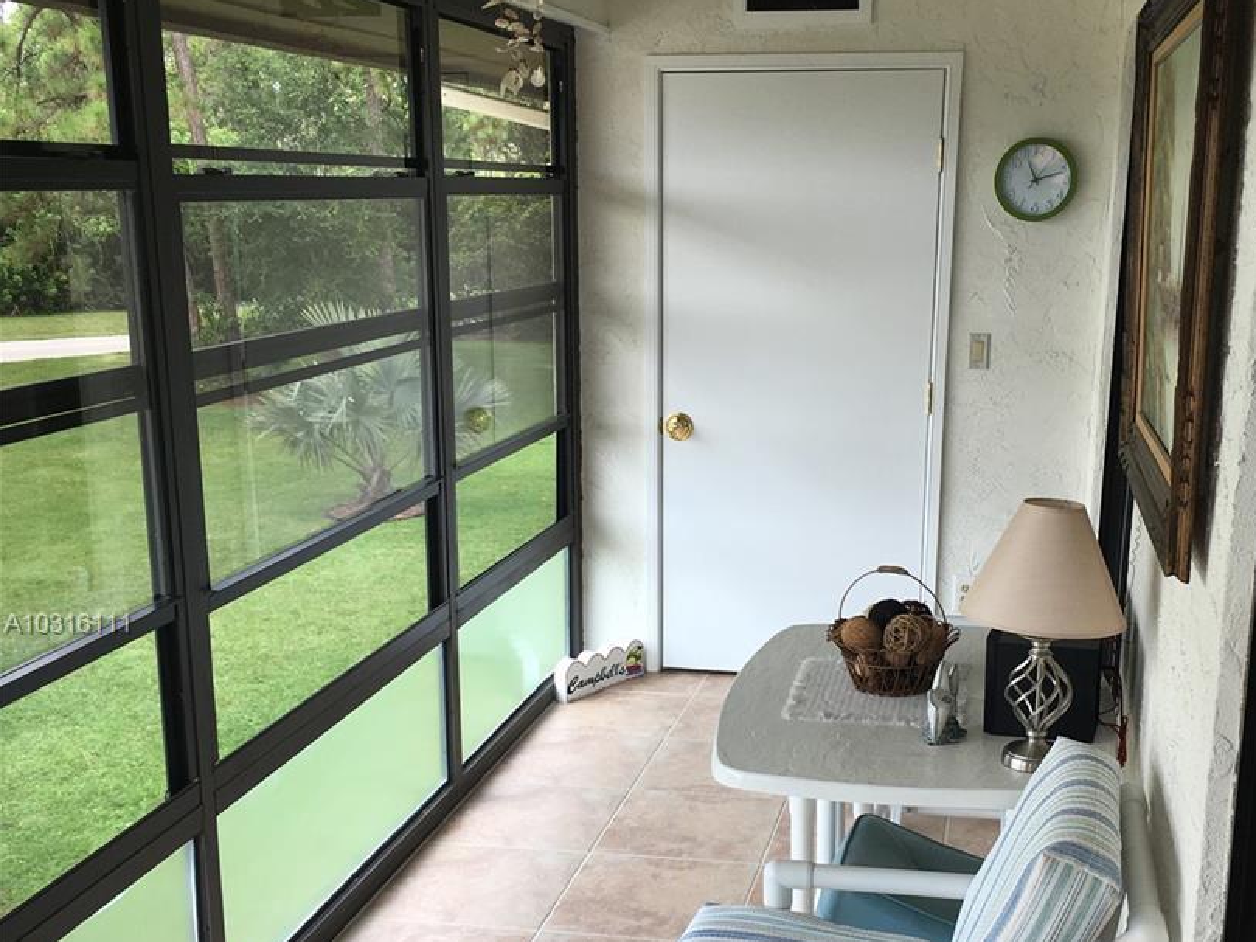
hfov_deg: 43.8
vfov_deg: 33.3
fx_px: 1560
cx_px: 697
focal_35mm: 43
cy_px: 627
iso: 25
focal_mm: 4.15
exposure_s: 1/148
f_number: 2.2
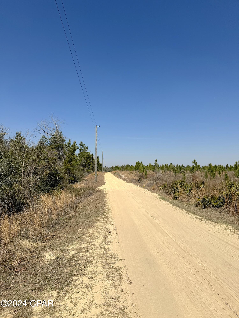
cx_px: 120
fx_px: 221
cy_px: 159
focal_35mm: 24
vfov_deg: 71.6
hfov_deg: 56.8
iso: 100
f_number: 1.78
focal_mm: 6.86
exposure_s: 1/15152
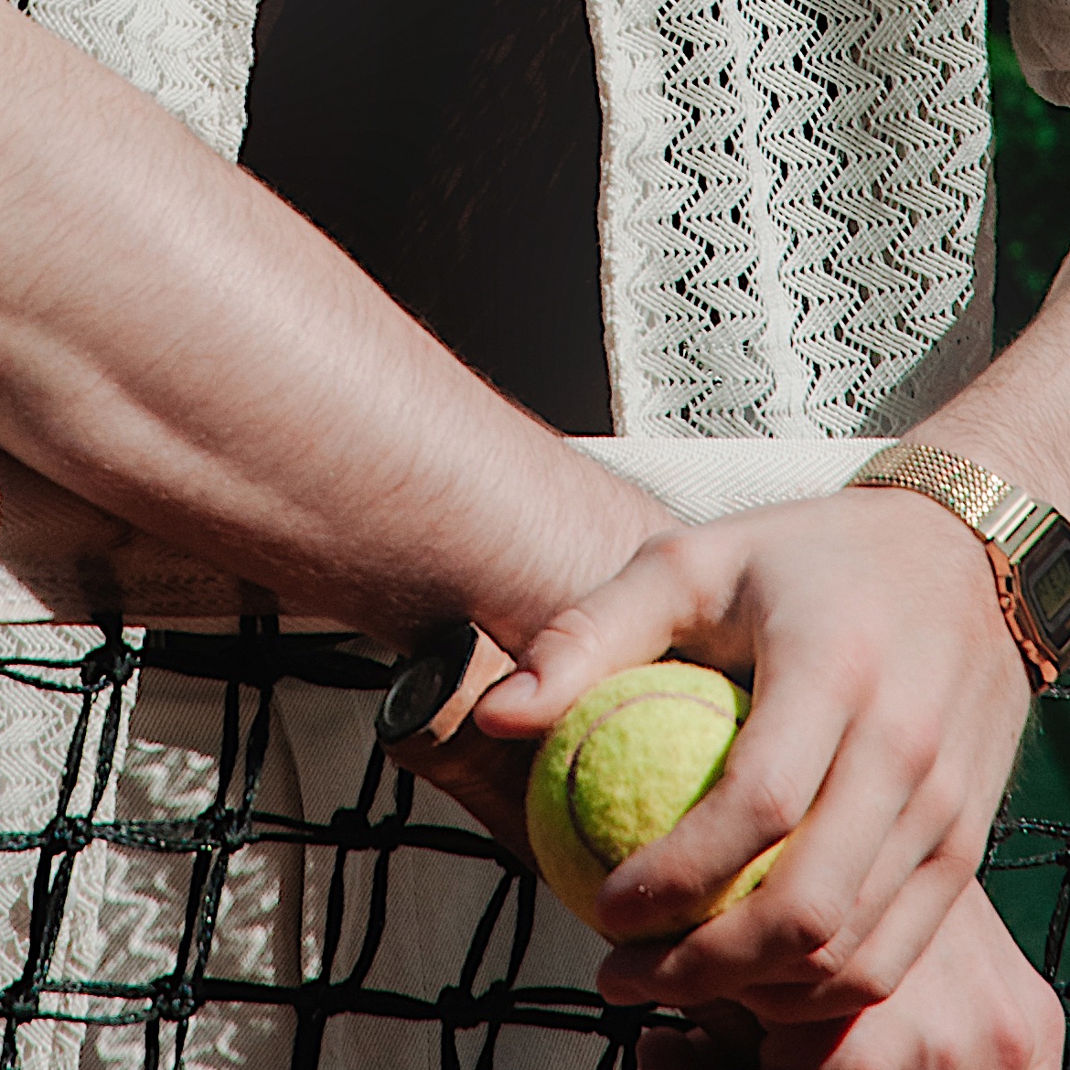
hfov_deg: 4.8
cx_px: 404
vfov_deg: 4.8
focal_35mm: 364
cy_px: -512
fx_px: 12730
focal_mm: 78
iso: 200
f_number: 11
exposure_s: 1/500
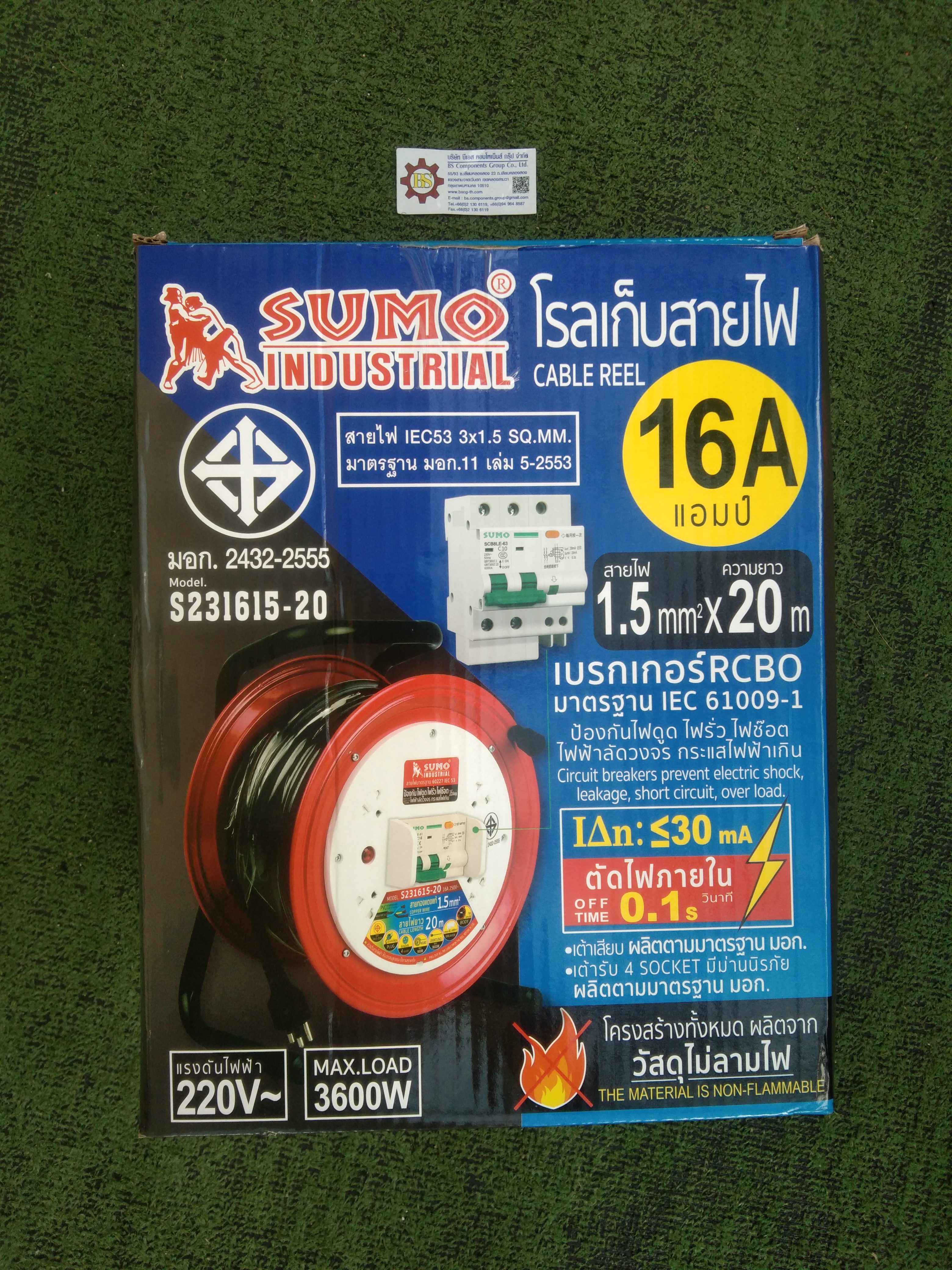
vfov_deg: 60.0
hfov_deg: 46.8
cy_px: 635
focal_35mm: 30
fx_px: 1100
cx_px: 476
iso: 85
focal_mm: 3.65
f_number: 2.2
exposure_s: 1/100
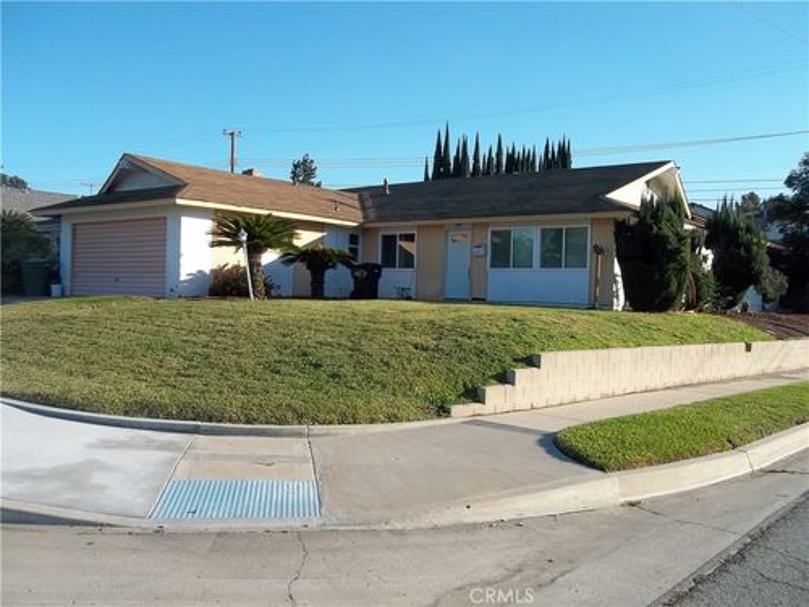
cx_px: 404
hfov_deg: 56.8
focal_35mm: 32
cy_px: 304
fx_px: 748
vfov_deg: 44.2
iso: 80
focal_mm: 5.7
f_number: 8.8
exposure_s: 1/125
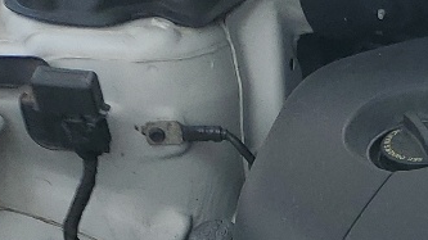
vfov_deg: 7.9
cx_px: 824
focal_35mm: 136
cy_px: 685
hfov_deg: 13.7
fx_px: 1543
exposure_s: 1/1429
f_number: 1.5
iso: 50
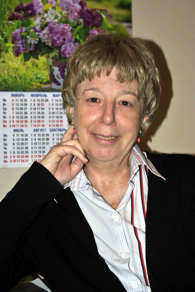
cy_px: 146
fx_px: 632
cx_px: 98
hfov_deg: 17.5
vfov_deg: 26.0
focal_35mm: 78
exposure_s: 1/60
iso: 200
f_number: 5.6
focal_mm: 52
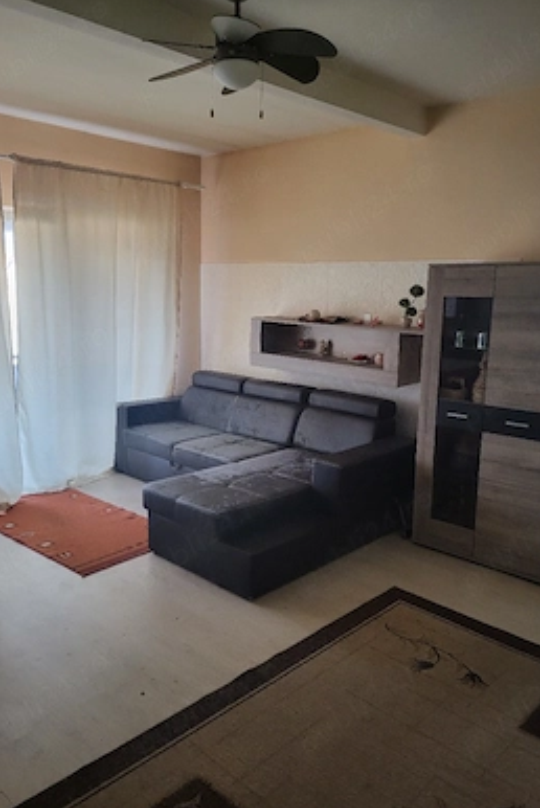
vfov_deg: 65.4
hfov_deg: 46.4
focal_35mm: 28
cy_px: 402
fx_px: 629
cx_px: 245
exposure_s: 1/50.3
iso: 200
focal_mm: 5.4
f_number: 1.8
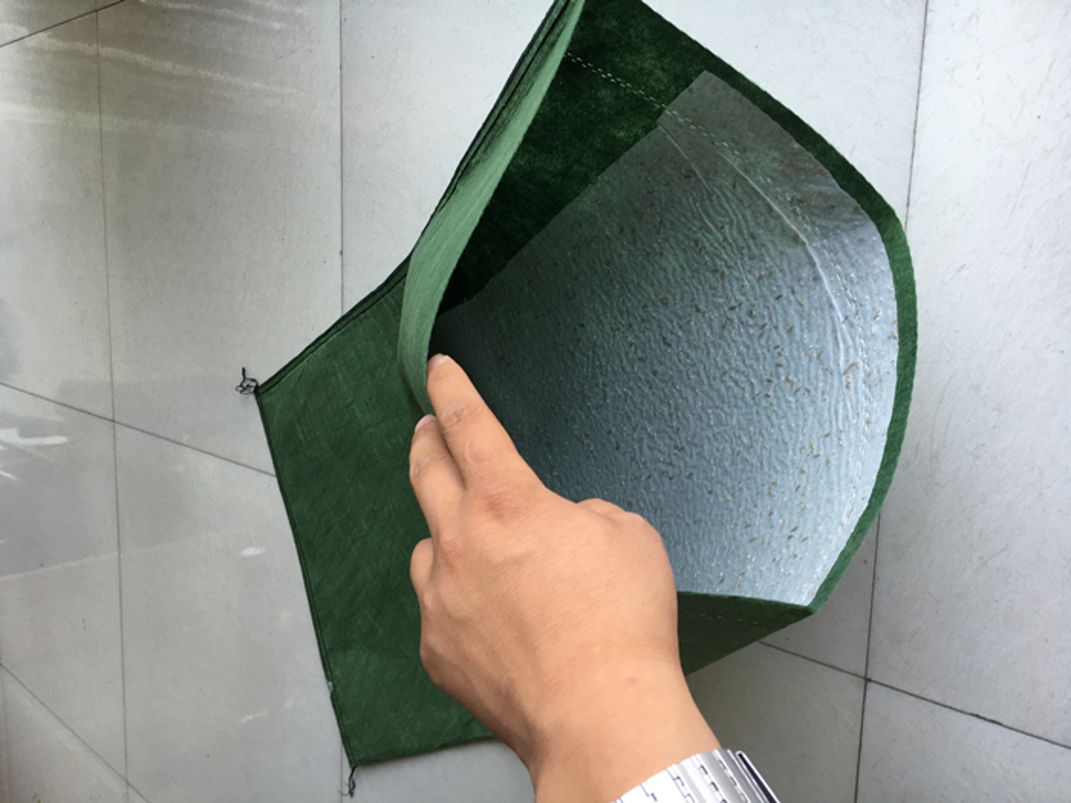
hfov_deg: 61.7
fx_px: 897
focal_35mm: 29
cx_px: 536
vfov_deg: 48.2
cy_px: 402
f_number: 2.2
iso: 40
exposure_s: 1/100
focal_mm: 4.15
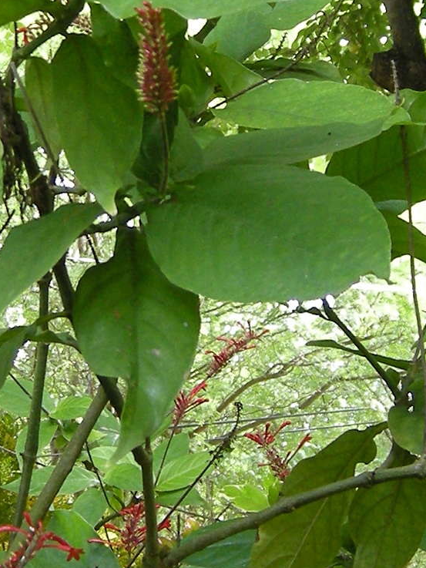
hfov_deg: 12.6
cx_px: -125
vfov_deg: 17.1
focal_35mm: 114
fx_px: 1870
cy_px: 479
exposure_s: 1/52
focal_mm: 7.5
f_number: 2.7
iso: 112
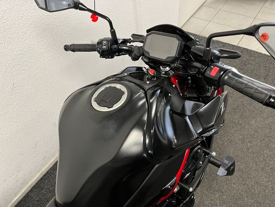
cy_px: 104
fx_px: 207
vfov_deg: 53.1
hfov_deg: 67.3
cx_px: 138
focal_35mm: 26
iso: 125
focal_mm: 5.1
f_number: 1.6
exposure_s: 1/50
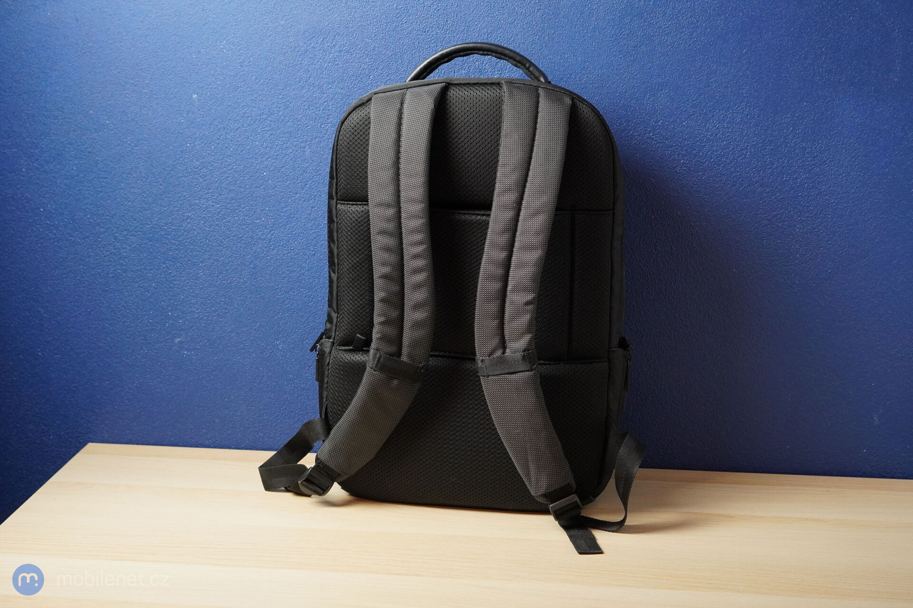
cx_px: 456
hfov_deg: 37.9
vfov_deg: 25.8
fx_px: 1331
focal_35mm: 52
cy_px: 304
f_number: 4.5
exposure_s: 1/160
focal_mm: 35
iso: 2000
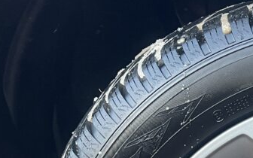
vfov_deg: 14.2
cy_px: 263
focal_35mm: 84
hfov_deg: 22.8
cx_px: 297
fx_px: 579
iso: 100
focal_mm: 5.7
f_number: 1.5
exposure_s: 1/50
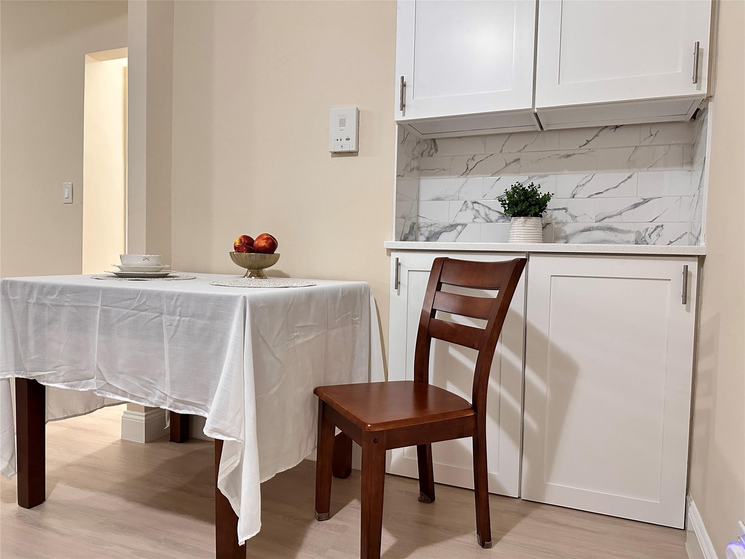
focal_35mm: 24
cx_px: 372
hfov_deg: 71.6
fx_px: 517
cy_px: 280
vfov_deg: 56.8
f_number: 1.78
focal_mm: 6.86
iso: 500
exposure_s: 1/60
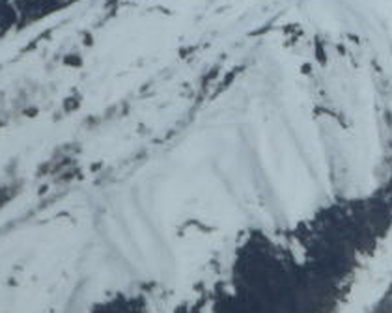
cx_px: 549
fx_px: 3422
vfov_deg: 5.2
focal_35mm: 295
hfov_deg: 6.5
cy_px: -71
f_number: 14.3
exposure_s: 1/400
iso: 125
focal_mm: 11
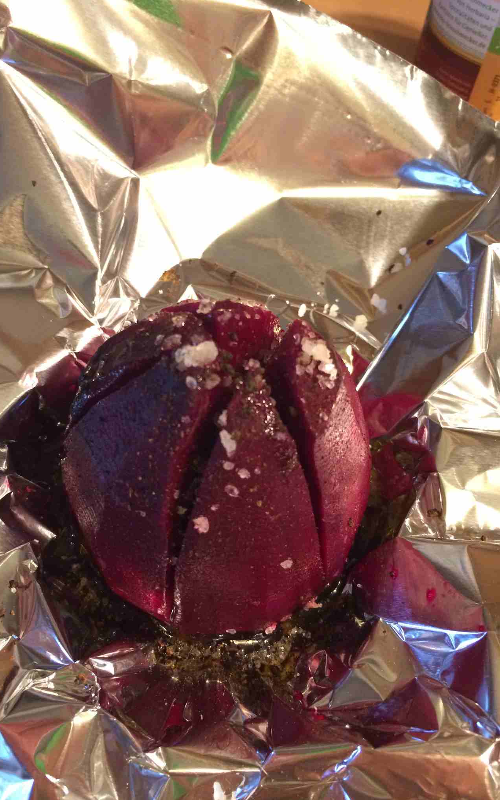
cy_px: 401
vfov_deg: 59.7
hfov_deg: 39.3
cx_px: 211
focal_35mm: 32
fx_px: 698
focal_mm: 4.12
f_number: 2.2
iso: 320
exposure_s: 1/17
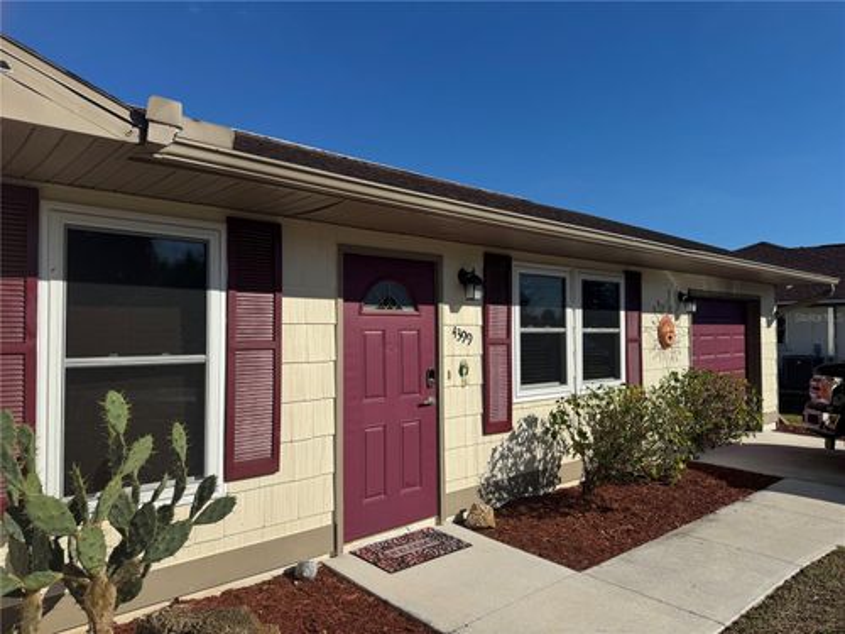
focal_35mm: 24
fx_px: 586
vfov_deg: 56.8
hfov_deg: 71.6
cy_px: 317
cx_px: 422
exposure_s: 1/7937
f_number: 1.78
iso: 80
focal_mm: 6.76
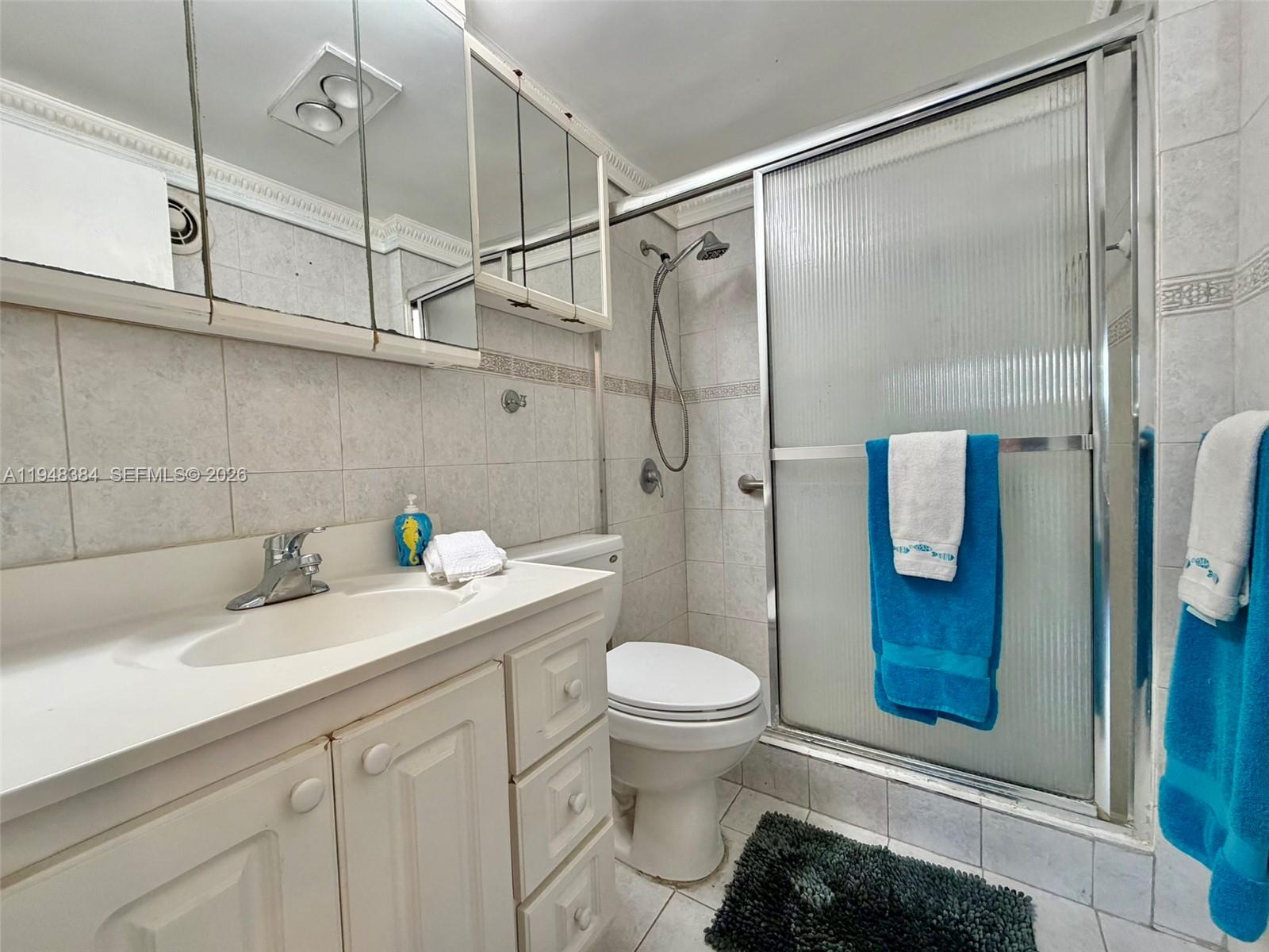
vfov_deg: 85.7
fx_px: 513
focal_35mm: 14
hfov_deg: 102.1
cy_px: 476
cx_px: 634
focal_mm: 2.22
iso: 320
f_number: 2.2
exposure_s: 1/120
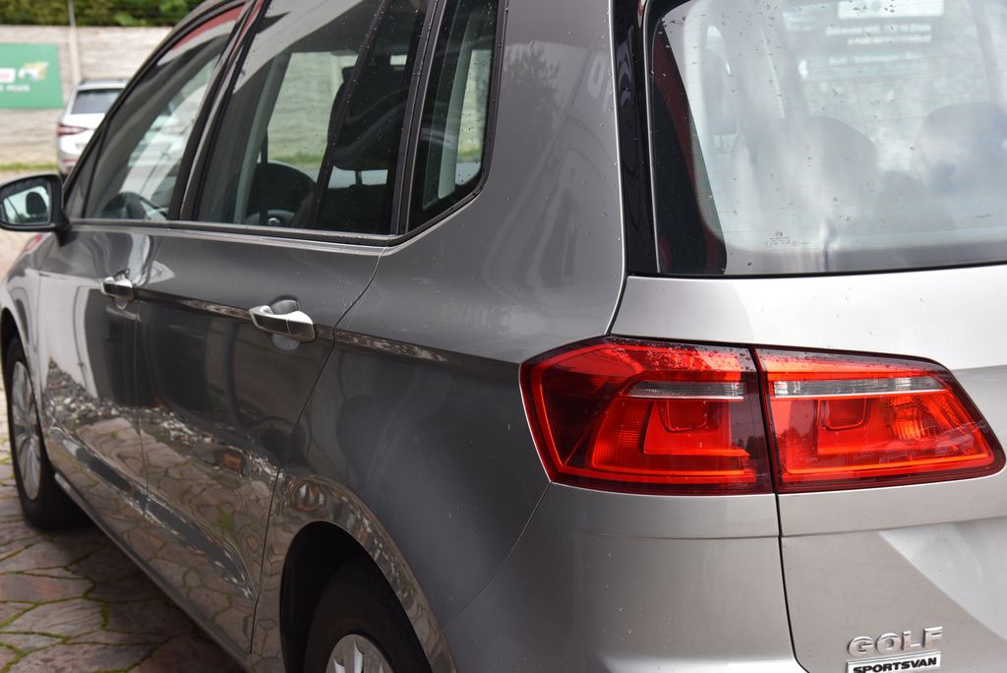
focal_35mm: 52
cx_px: 504
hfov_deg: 38.2
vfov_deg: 26.0
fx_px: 1455
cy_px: 336
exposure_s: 1/200
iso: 500
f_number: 7.1
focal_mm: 52
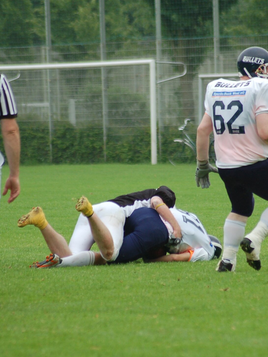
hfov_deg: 3.1
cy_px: 178
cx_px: 176
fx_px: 4945
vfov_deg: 4.1
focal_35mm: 479
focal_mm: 220
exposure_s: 1/1000
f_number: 5.3
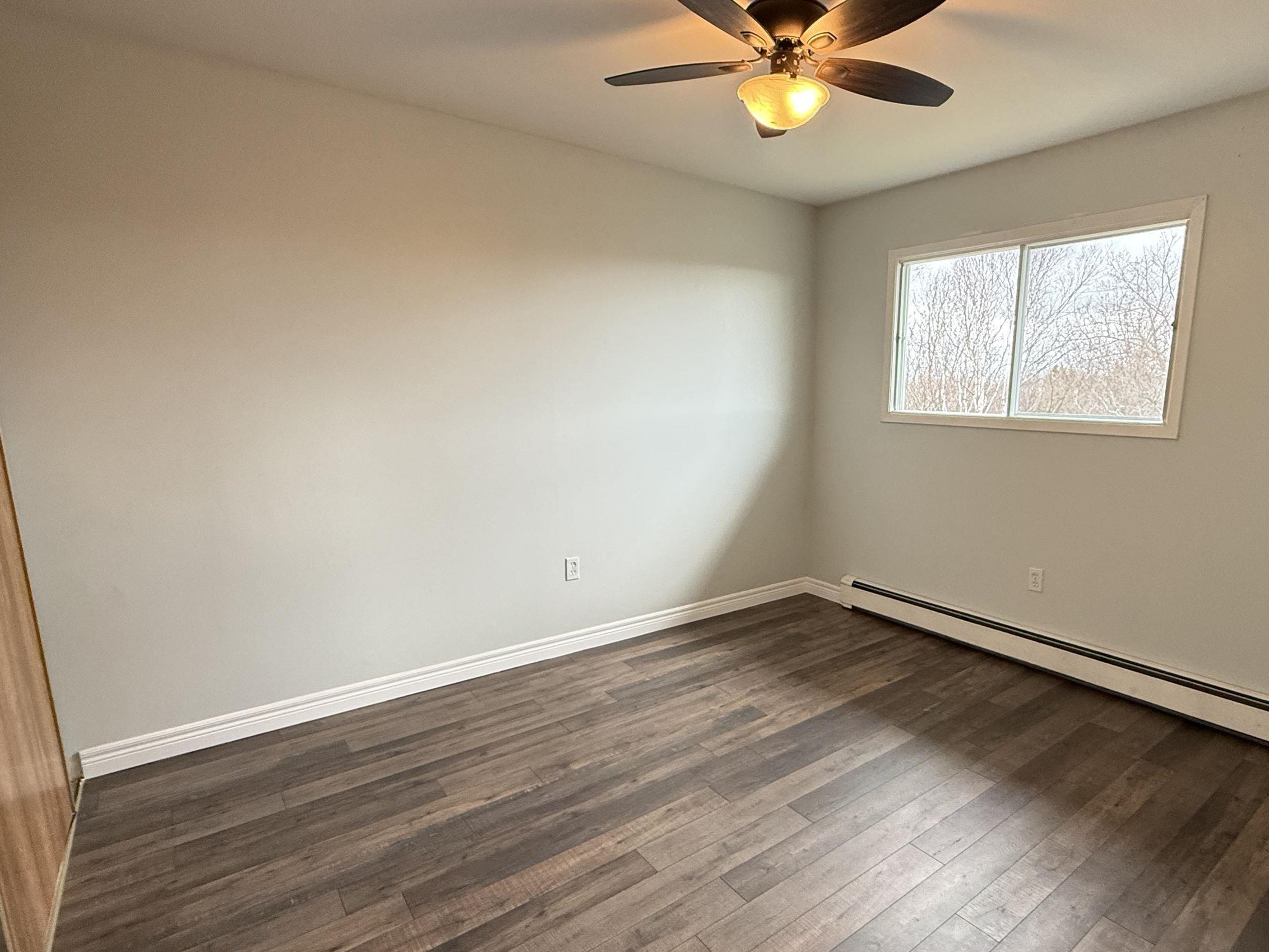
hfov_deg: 83.6
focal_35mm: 19
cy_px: 517
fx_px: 697
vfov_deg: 68.6
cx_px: 761
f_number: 2.2
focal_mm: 2.22
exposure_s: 1/120
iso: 320
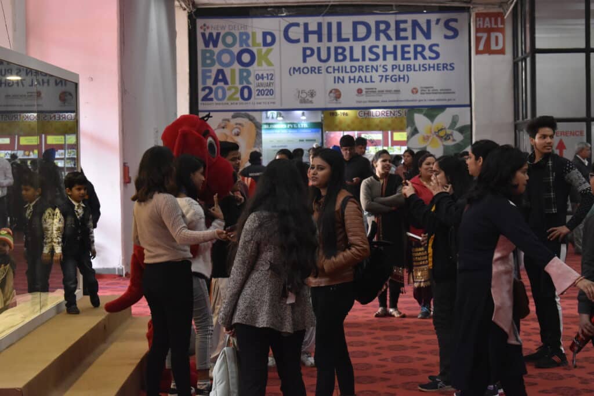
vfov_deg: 16.6
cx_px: 297
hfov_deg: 24.6
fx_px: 1361
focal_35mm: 82
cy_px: 198
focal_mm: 55
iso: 3200
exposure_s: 1/100
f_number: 5.6
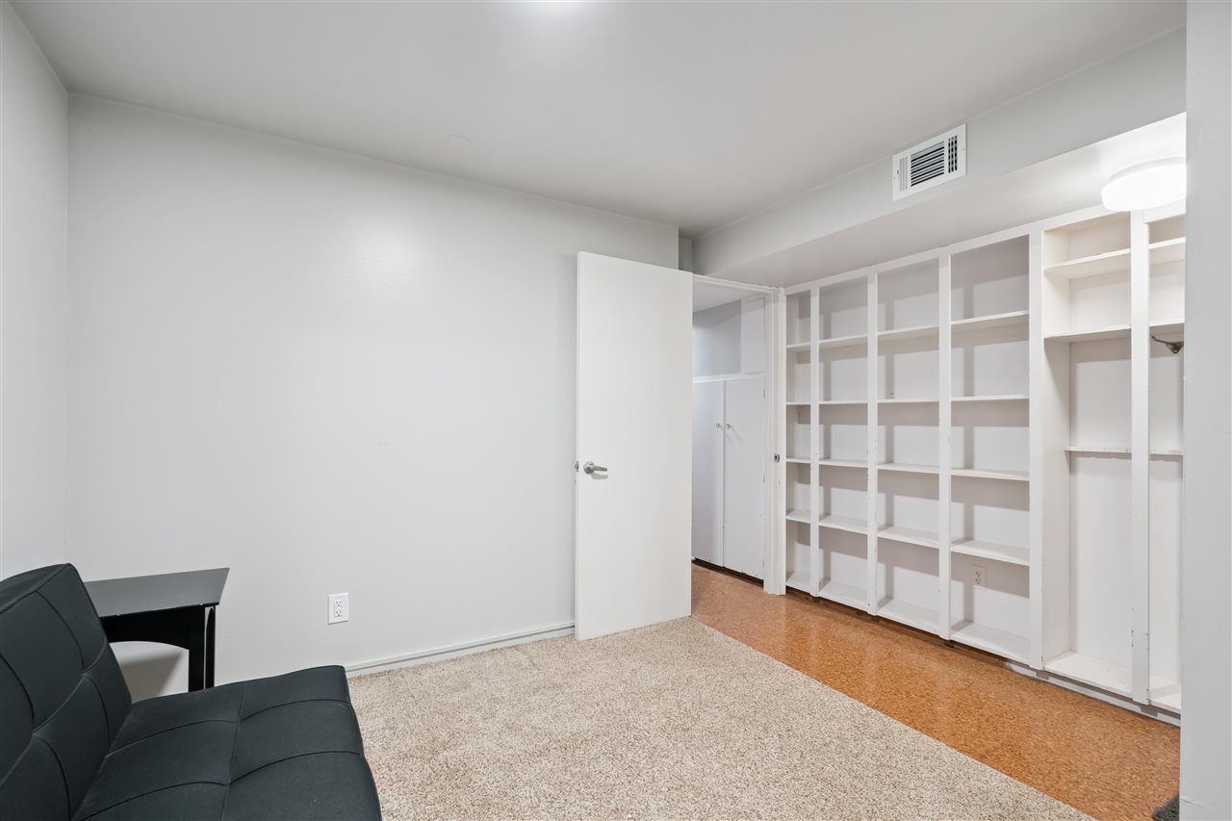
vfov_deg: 73.7
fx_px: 547
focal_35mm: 16
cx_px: 616
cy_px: 410
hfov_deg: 96.7
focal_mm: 16
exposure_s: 1/5
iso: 400
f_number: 9
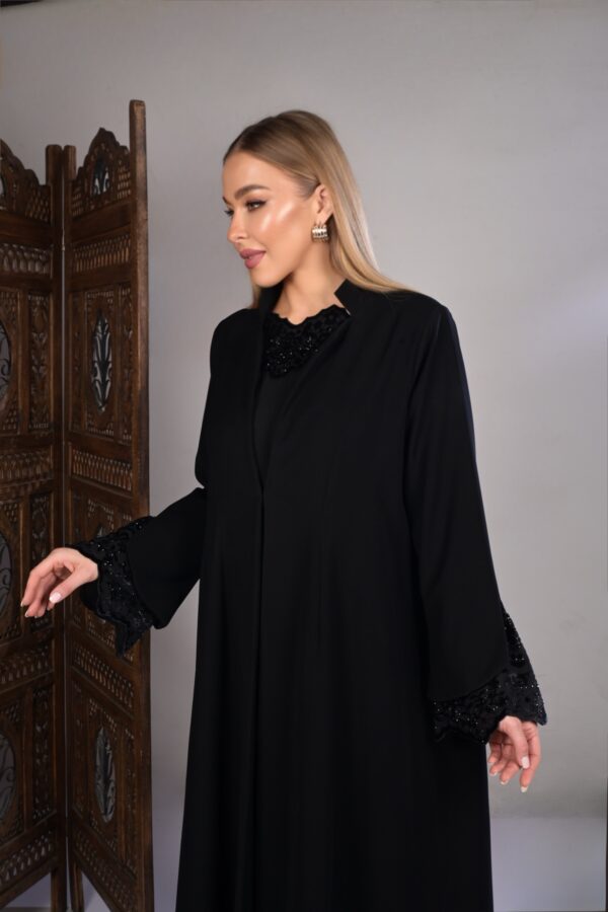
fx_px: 988
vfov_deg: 49.6
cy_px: 456
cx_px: 304
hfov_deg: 34.2
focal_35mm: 39
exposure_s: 1/125
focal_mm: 39
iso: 500
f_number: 14
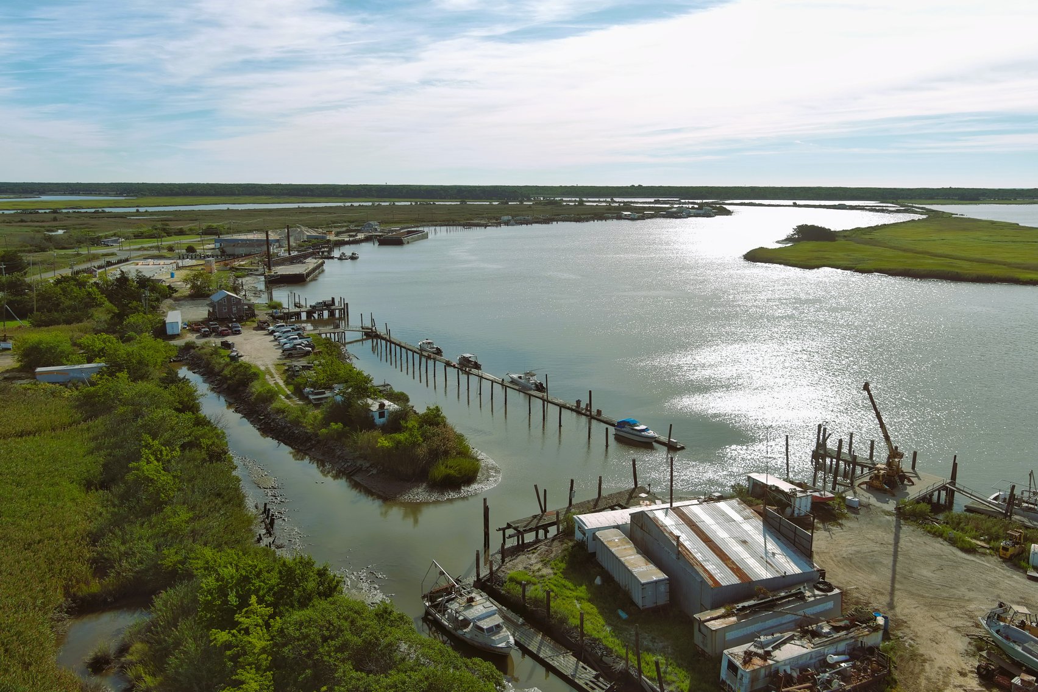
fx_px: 836
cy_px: 346
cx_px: 519
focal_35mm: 29
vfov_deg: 45.0
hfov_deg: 63.7
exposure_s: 1/2500
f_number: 2.8
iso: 100
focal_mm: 10.57
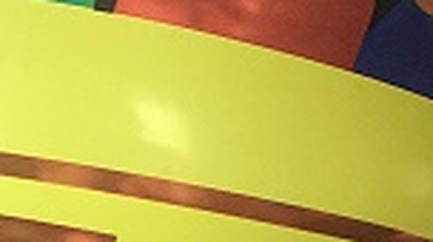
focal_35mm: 170
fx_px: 1949
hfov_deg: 12.5
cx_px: 17
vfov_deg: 6.6
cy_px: 661
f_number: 2.2
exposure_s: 1/30
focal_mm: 4.15
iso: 200
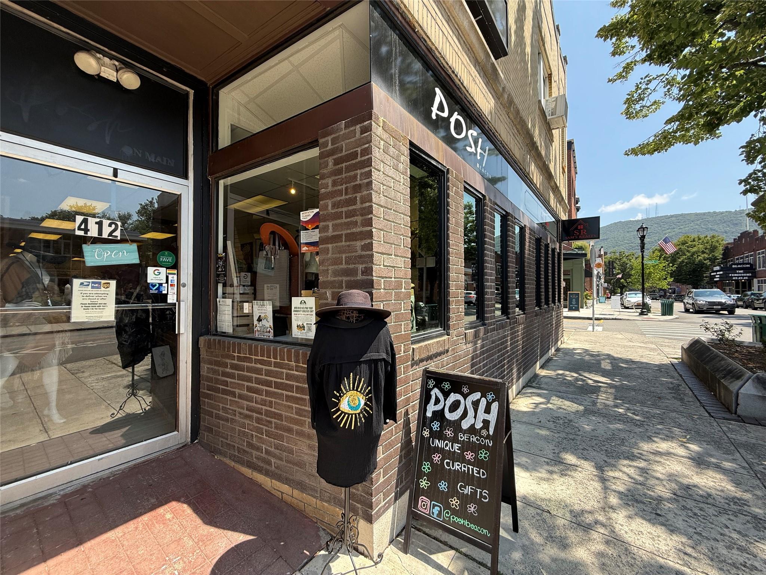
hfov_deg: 102.1
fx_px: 310
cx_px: 383
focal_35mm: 14
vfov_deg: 85.7
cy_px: 288
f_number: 2.2
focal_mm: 2.22
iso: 50
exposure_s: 1/374
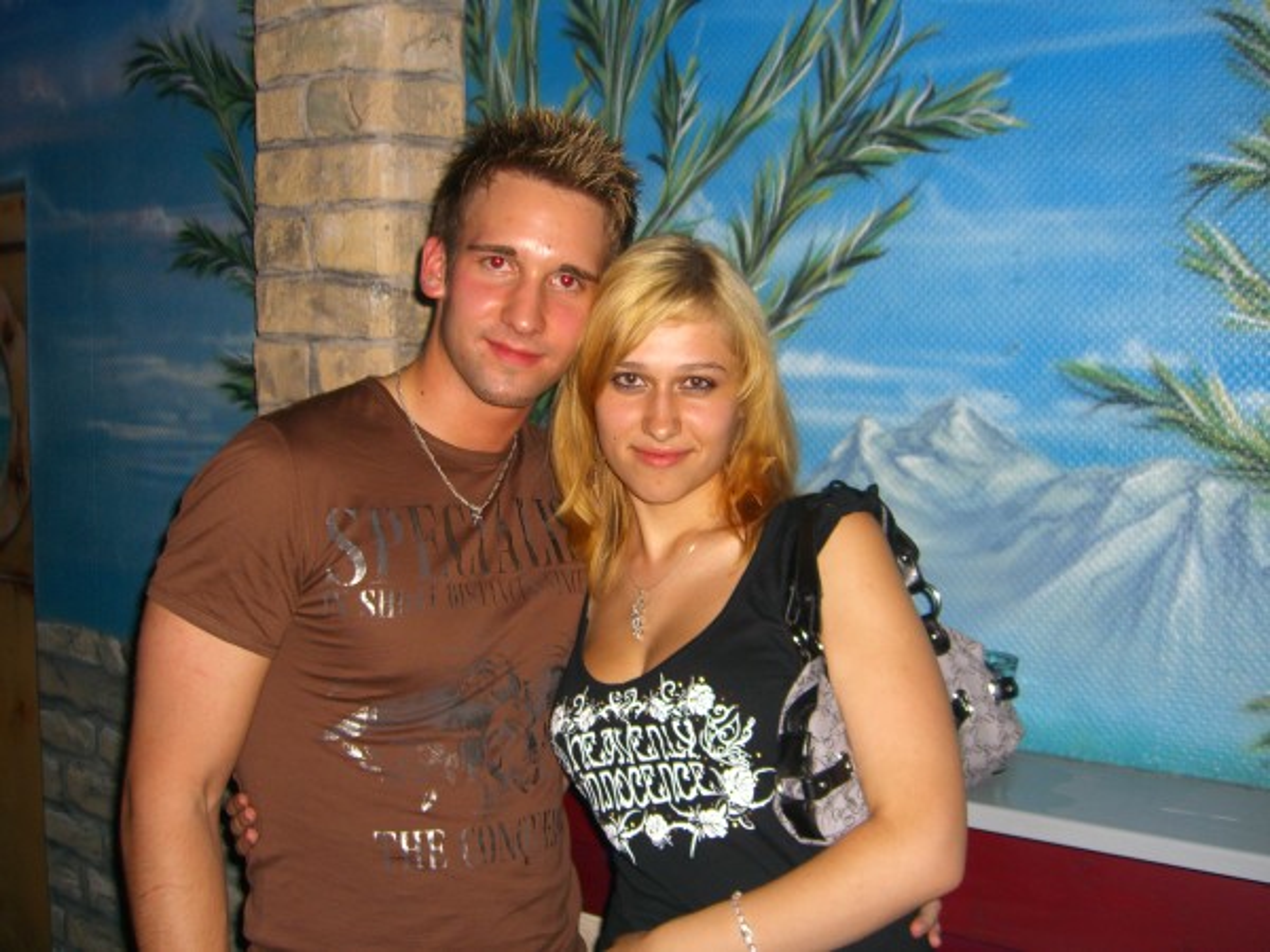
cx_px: 635
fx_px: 1394
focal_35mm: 38
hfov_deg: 49.0
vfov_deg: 37.7
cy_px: 476
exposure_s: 1/60
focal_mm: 7.9
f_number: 2.8
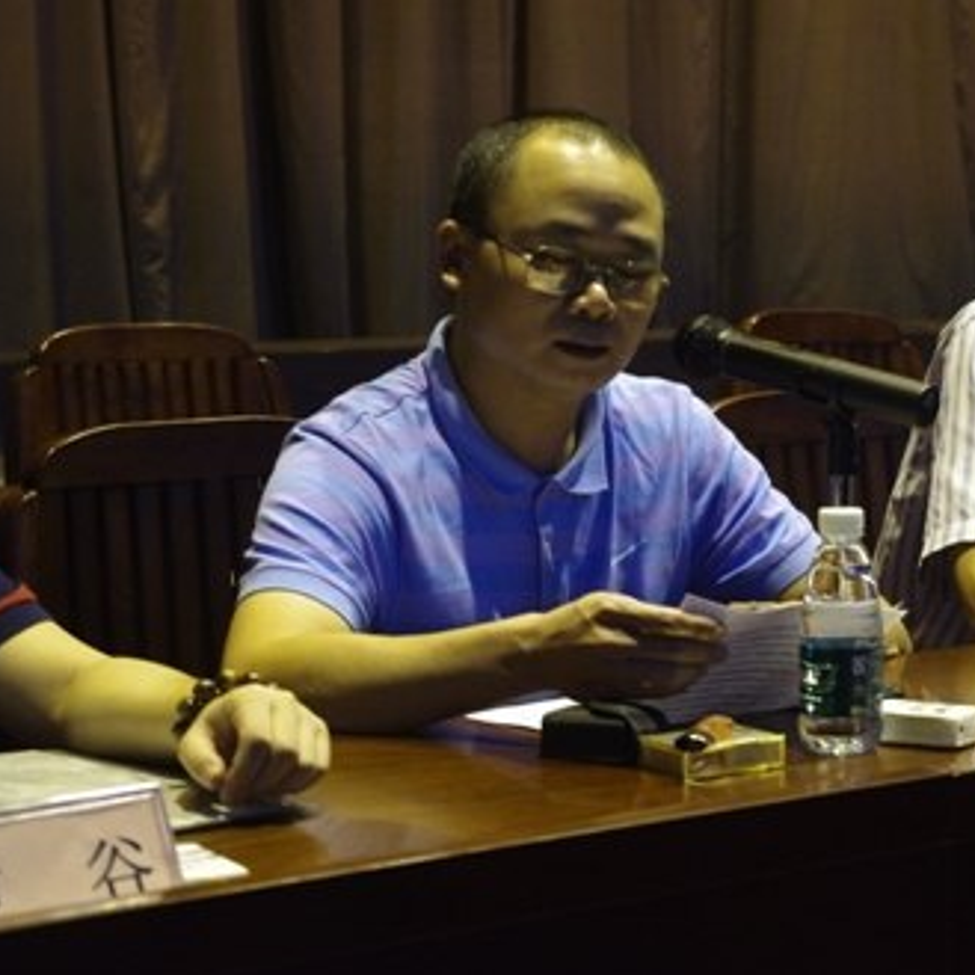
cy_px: 490
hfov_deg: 16.4
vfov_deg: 16.4
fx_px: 3378
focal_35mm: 106
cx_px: 667
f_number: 5.6
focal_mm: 55
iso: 1600
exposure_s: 1/30
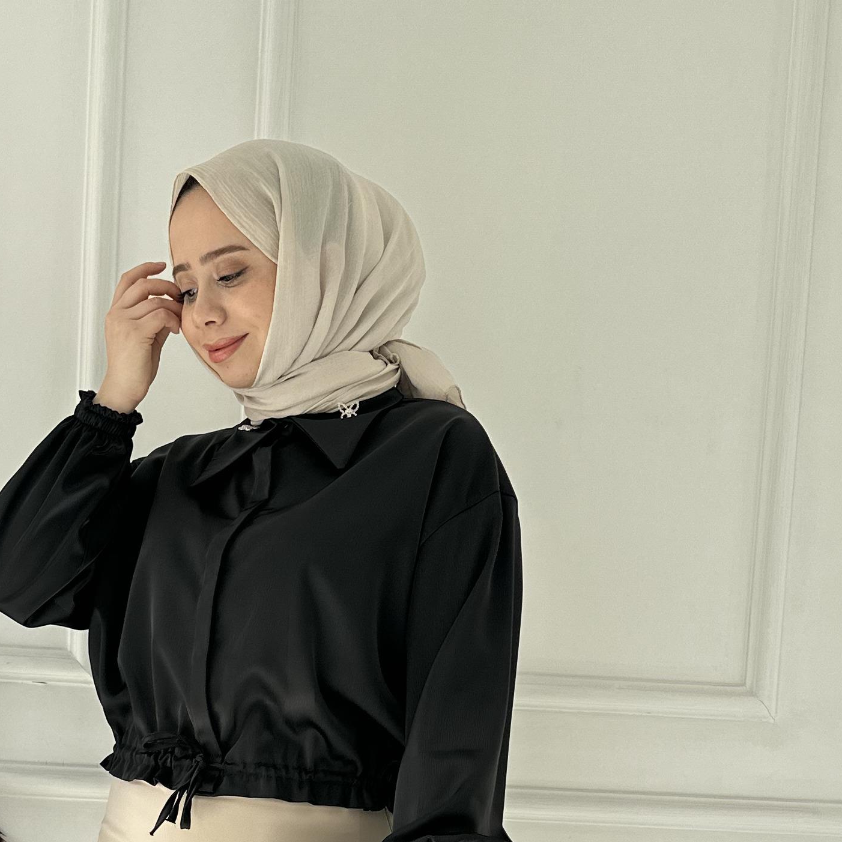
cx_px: 286
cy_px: 807
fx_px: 1679
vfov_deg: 26.9
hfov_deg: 28.0
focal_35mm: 61
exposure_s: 1/650
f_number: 1.78
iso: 80
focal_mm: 6.86
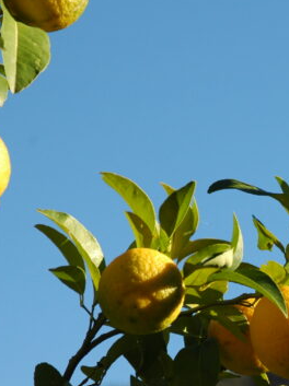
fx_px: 2855
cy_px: 238
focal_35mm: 256
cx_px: 299
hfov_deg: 5.8
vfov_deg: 7.7
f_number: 5
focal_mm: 90
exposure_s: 1/400
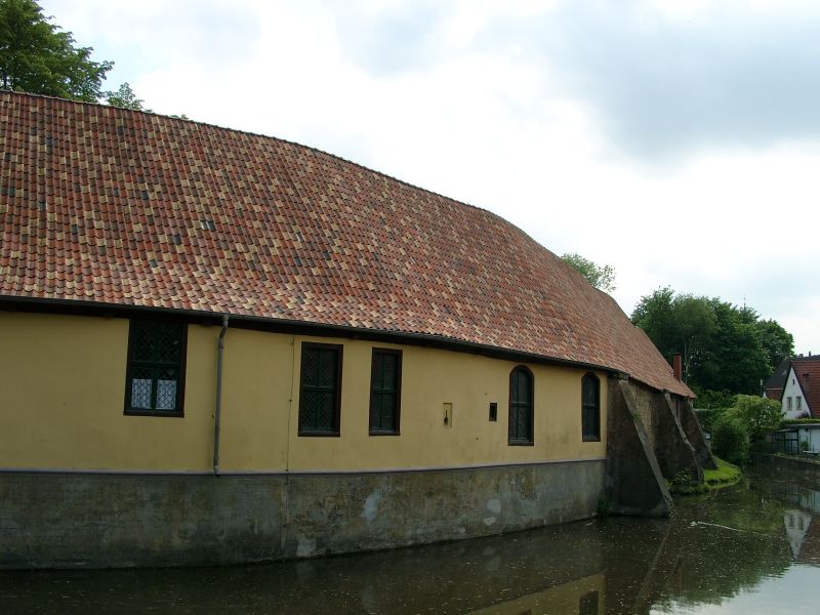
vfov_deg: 41.8
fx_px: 805
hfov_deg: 54.0
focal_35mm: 34
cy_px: 308
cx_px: 410
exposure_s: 1/598
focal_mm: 7.13
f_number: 4
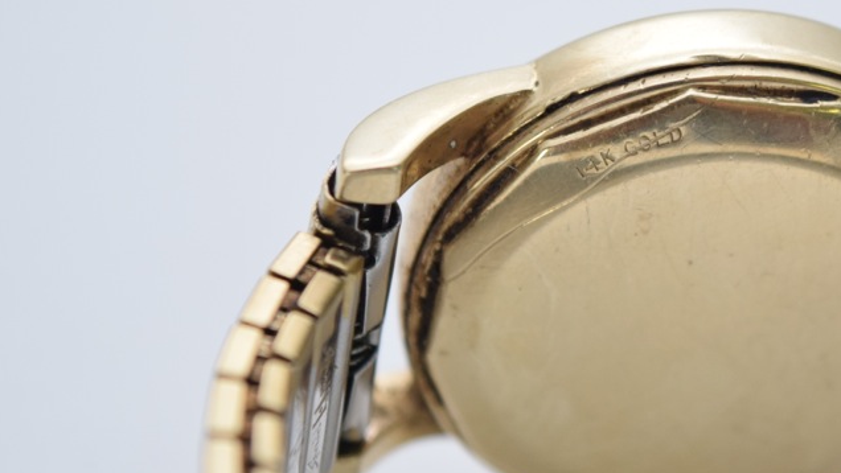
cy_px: 145
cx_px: 618
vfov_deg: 8.9
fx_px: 3029
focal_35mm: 136
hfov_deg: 15.7
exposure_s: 1/100
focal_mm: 55
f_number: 5.6
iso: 800
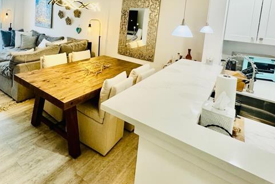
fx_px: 183
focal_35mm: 24
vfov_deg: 49.6
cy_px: 33
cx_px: 83
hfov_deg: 70.7
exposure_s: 1/120
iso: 160
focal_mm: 2.22
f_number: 2.2
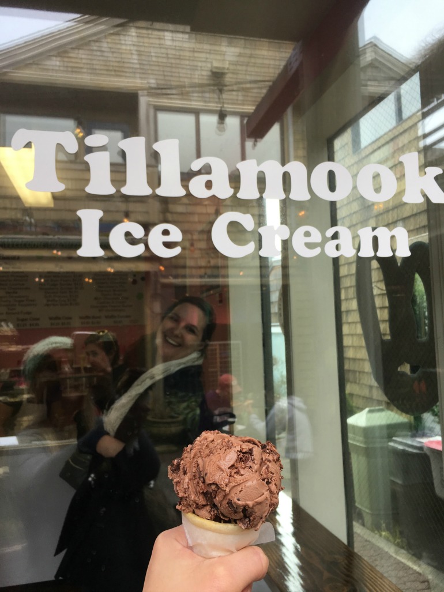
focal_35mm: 29
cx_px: 222
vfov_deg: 61.7
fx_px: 496
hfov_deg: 48.2
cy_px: 296
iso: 25
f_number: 2.2
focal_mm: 4.15
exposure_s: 1/137
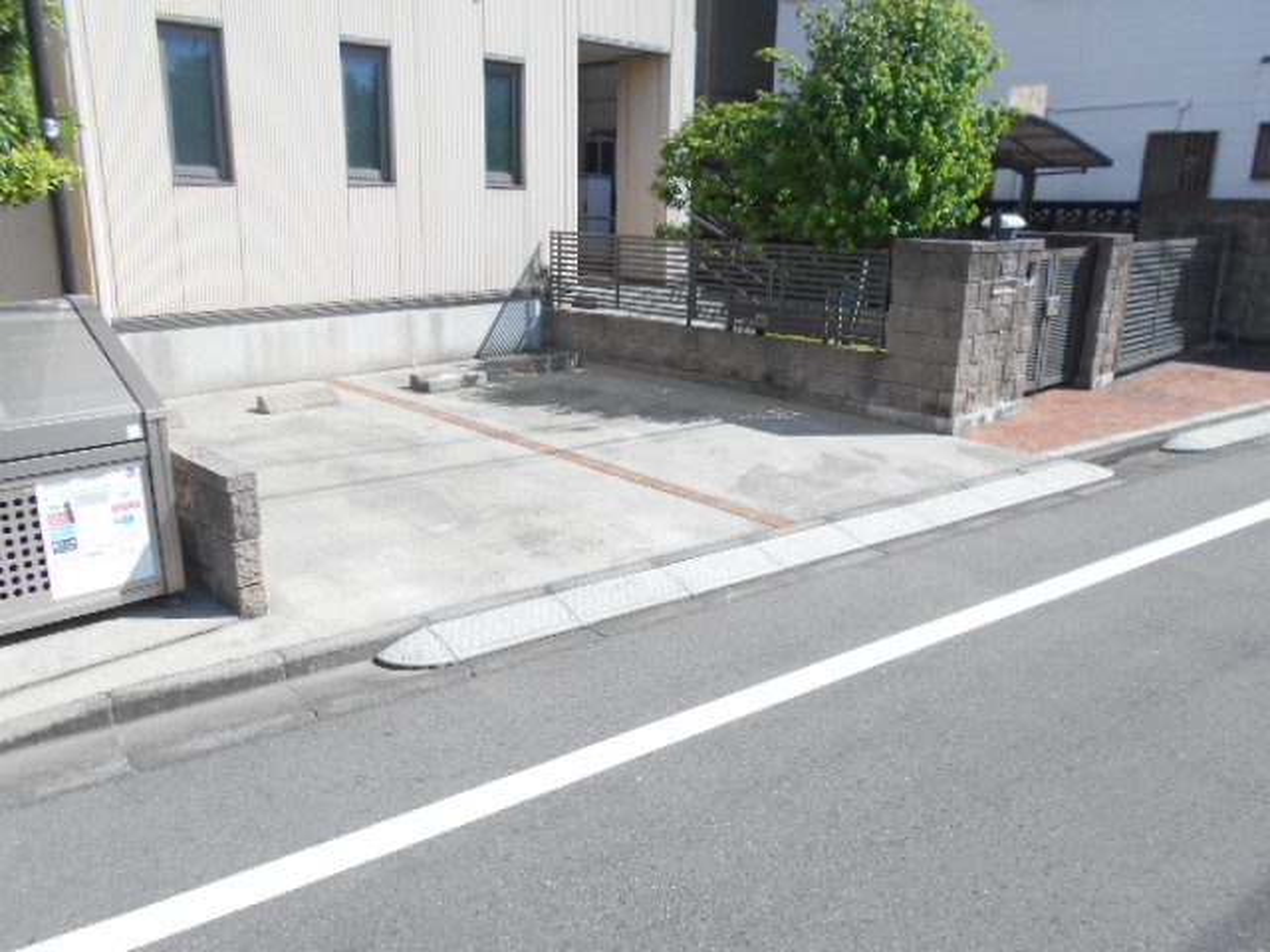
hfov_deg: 67.3
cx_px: 635
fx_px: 954
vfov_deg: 53.1
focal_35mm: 26
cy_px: 476
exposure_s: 1/640
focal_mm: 4.6
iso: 80
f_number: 3.2
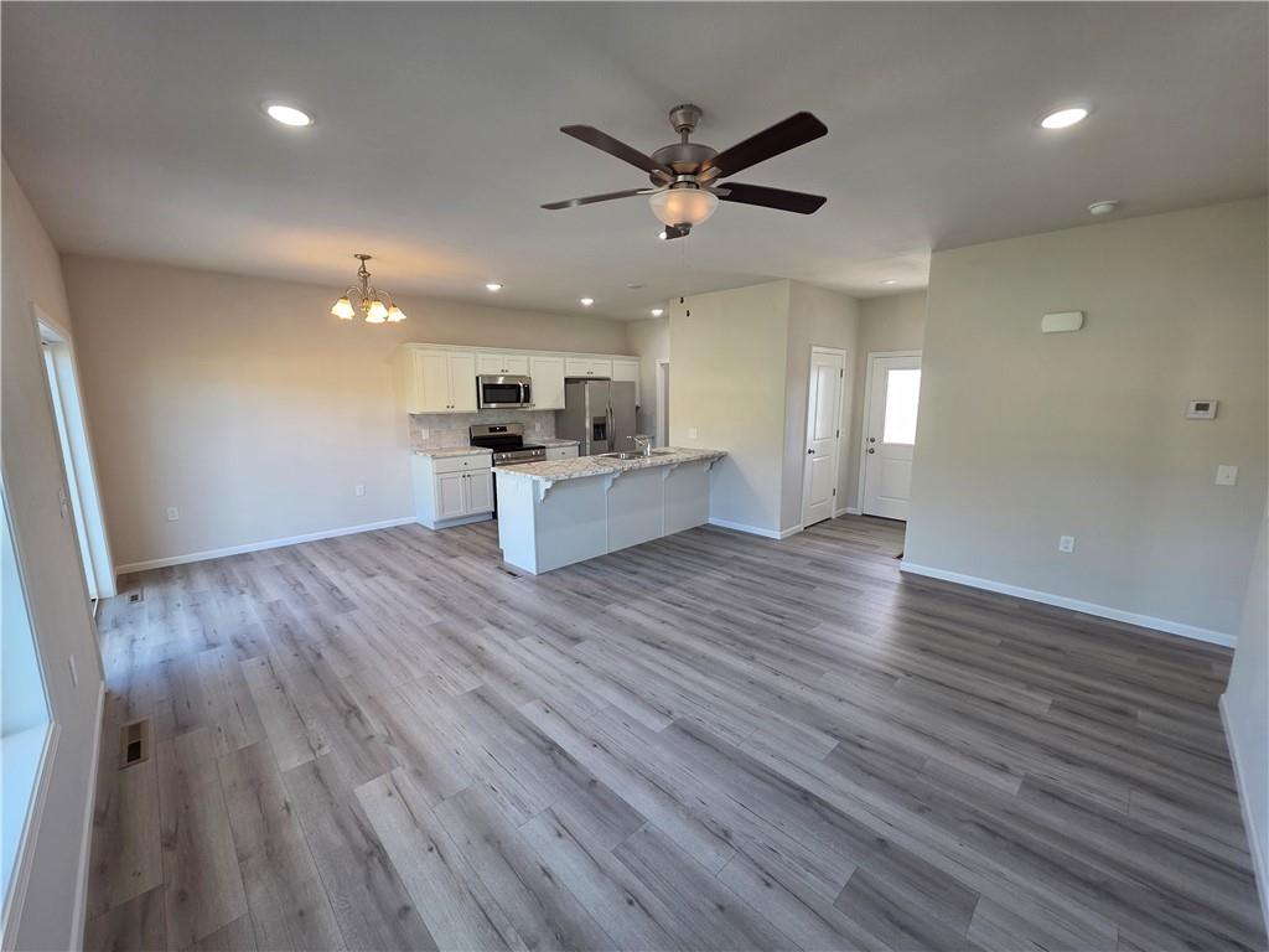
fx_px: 477
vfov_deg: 89.9
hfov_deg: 106.2
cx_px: 634
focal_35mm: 13
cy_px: 476
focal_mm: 2.2
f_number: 1.9
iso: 125
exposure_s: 1/120
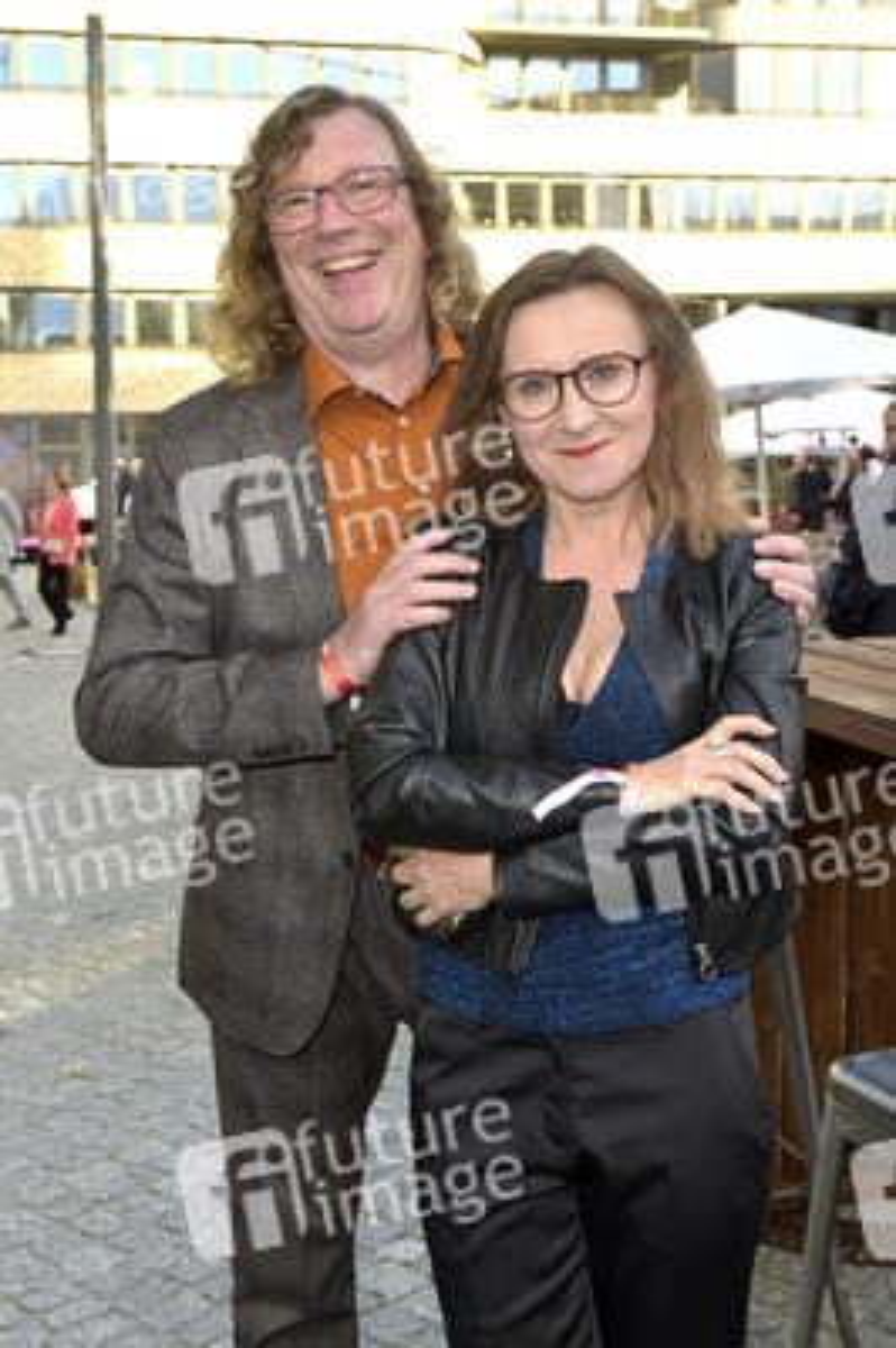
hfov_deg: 33.3
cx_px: 448
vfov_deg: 48.5
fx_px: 1496
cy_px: 674
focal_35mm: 40
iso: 640
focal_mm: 40
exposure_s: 1/200
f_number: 6.3
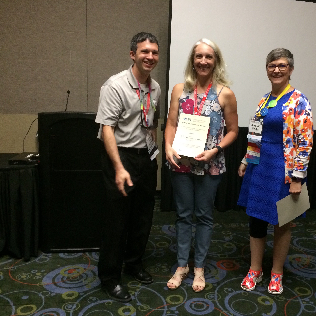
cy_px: 157
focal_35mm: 35
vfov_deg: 47.2
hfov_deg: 46.7
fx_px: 361
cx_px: 202
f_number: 2.2
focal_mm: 4.15
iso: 250
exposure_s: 1/30
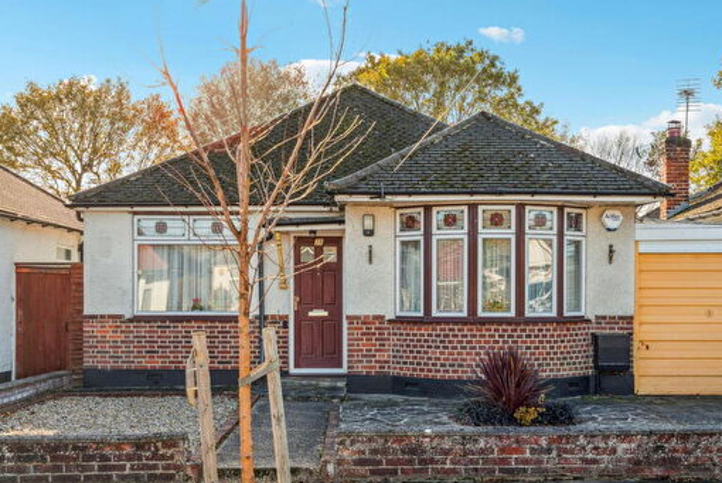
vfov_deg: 28.0
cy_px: 311
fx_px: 963
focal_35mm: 48
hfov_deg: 41.1
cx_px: 384
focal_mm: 35
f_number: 5.6
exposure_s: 1/250
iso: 320
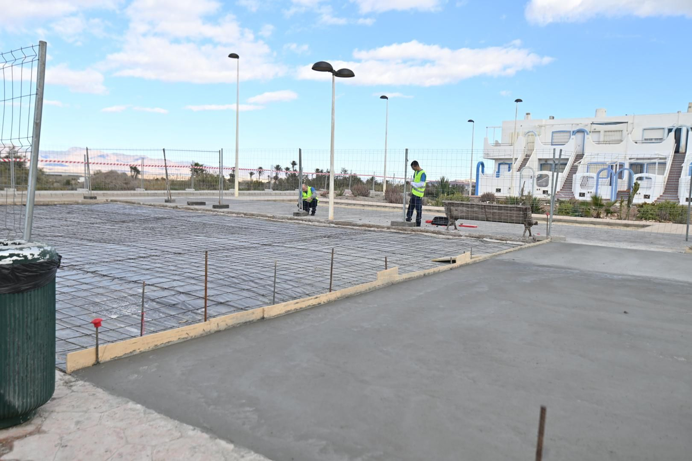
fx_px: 577
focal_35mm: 30
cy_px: 230
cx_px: 346
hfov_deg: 61.9
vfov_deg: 43.6
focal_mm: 30
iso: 64
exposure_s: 1/400
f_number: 4.5
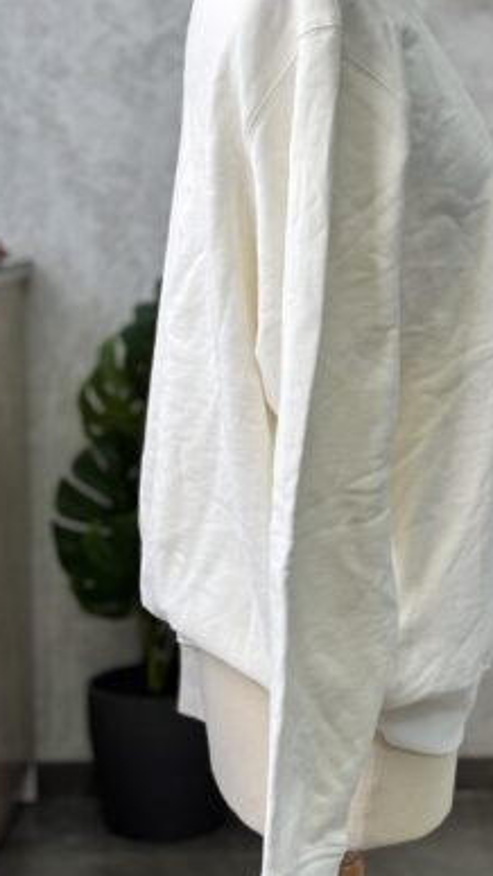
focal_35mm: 78
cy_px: 420
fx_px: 1811
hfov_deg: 15.4
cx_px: 387
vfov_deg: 27.2
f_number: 1.6
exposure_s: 1/100
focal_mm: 5.96
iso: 32
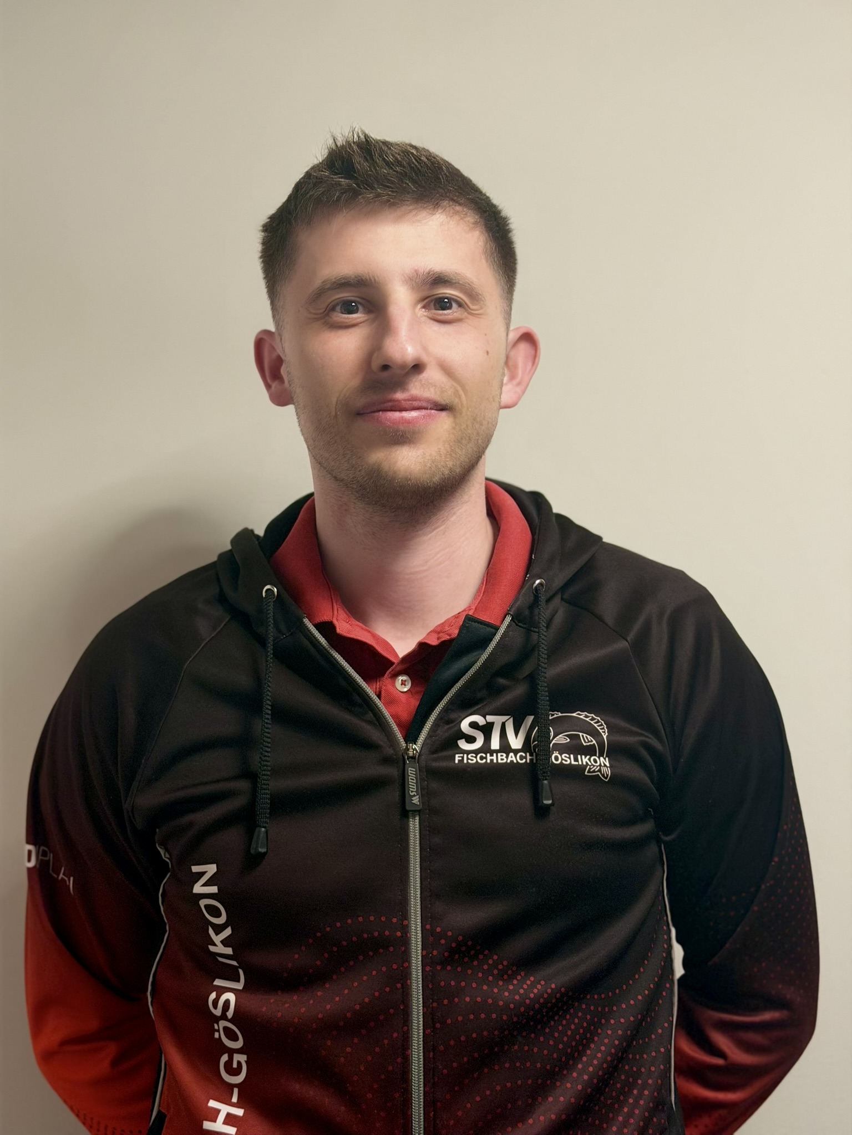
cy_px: 568
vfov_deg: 39.7
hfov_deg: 30.3
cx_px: 426
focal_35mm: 48
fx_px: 1575
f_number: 1.78
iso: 250
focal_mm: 6.76
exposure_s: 1/50
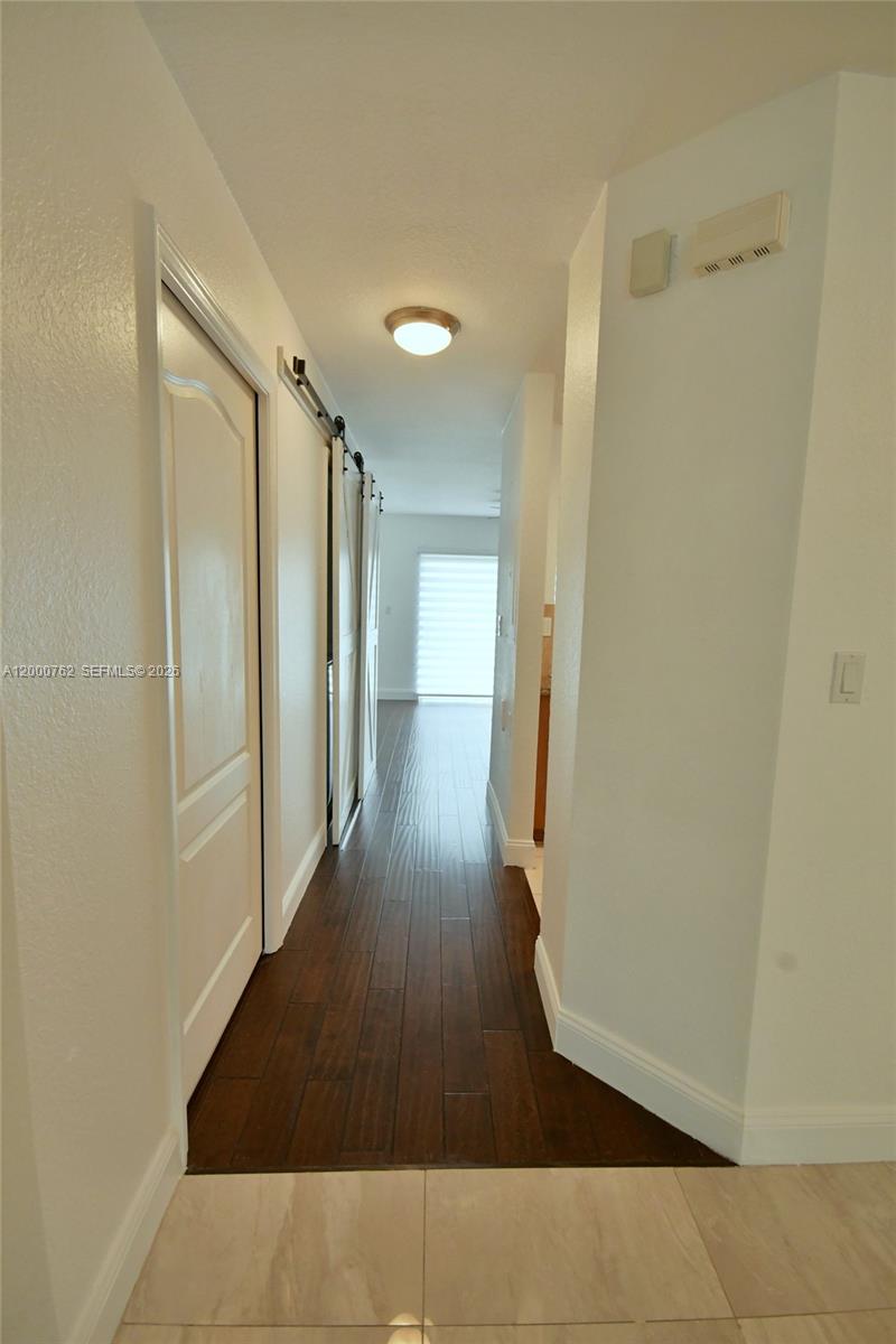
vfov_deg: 100.4
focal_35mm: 15
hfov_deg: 77.3
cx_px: 448
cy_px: 672
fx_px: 560
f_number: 7.1
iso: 4000
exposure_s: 1/125
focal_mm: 10
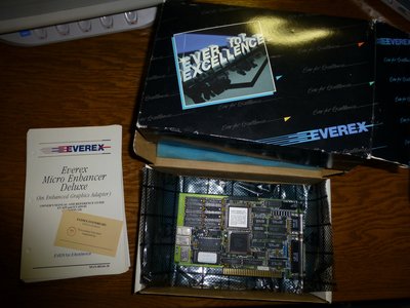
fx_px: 284
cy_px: 154
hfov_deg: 71.6
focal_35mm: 24
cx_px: 205
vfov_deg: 56.8
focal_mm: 4.3
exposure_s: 1/60
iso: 200
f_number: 3.3
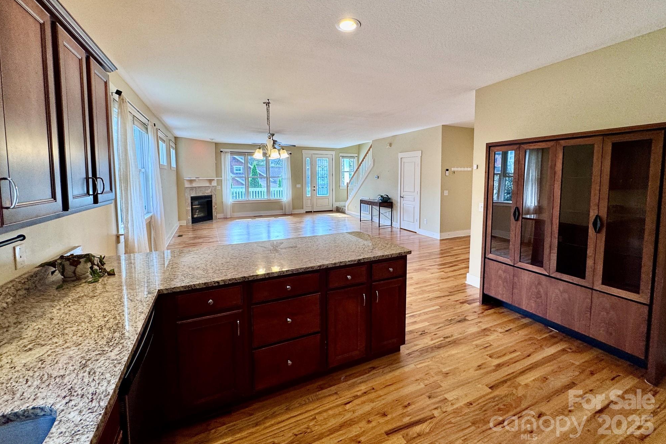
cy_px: 195
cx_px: 336
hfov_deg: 100.4
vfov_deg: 77.0
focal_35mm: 15
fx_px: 277
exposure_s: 1/120
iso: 100
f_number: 2.2
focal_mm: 2.22
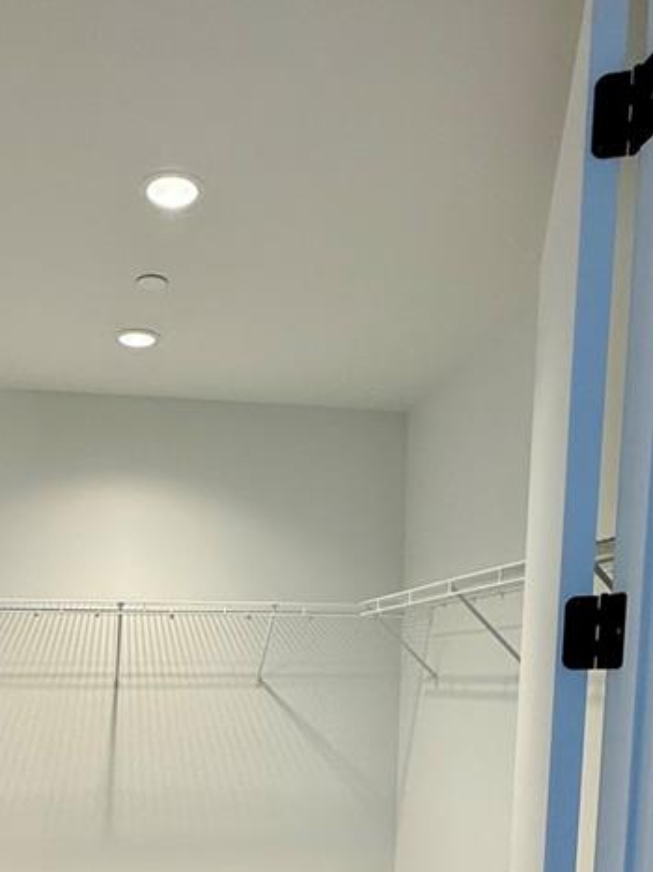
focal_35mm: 36
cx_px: 209
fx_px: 906
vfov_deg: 45.5
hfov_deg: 39.1
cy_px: 816
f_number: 2.2
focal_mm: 2.22
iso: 125
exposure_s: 1/120
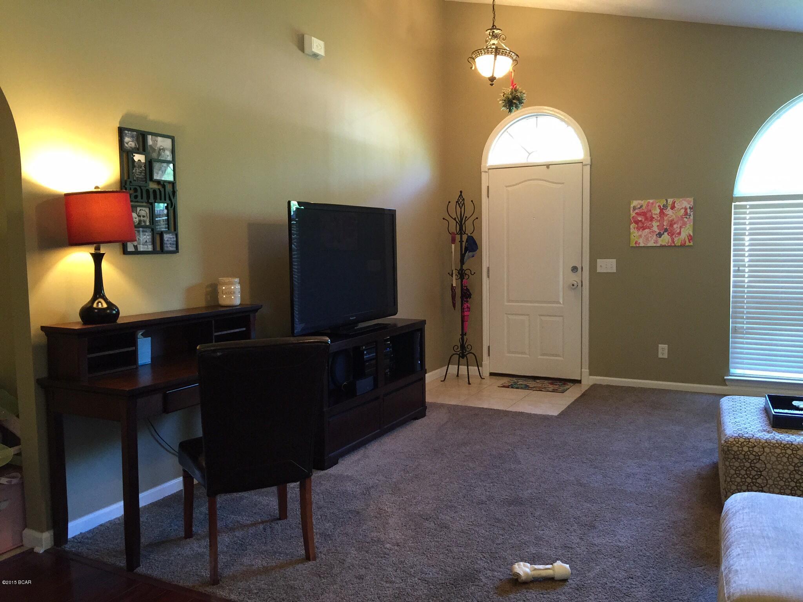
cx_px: 402
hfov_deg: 61.7
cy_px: 301
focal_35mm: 29
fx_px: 673
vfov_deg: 48.2
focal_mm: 4.15
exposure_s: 1/24
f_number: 2.2
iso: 250
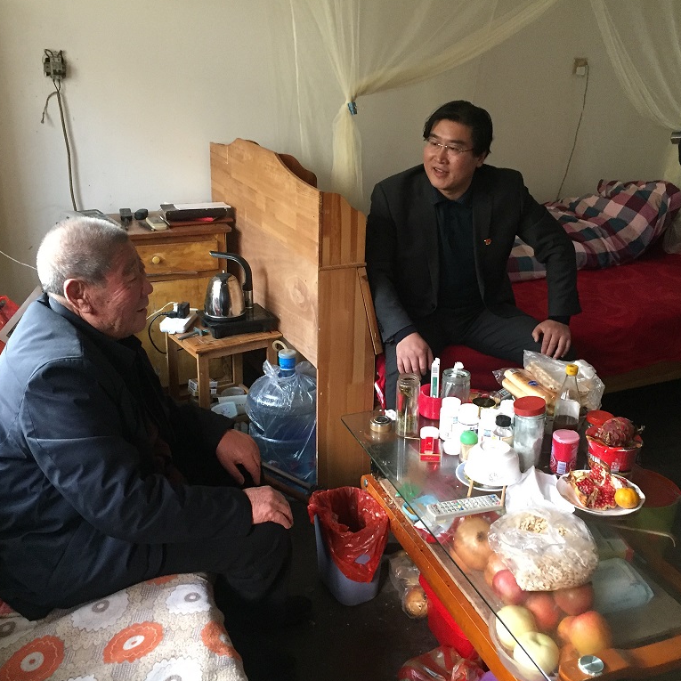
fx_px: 779
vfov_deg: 47.2
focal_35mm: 35
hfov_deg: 47.2
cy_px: 343
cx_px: 354
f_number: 2.2
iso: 250
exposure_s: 1/25
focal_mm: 4.15
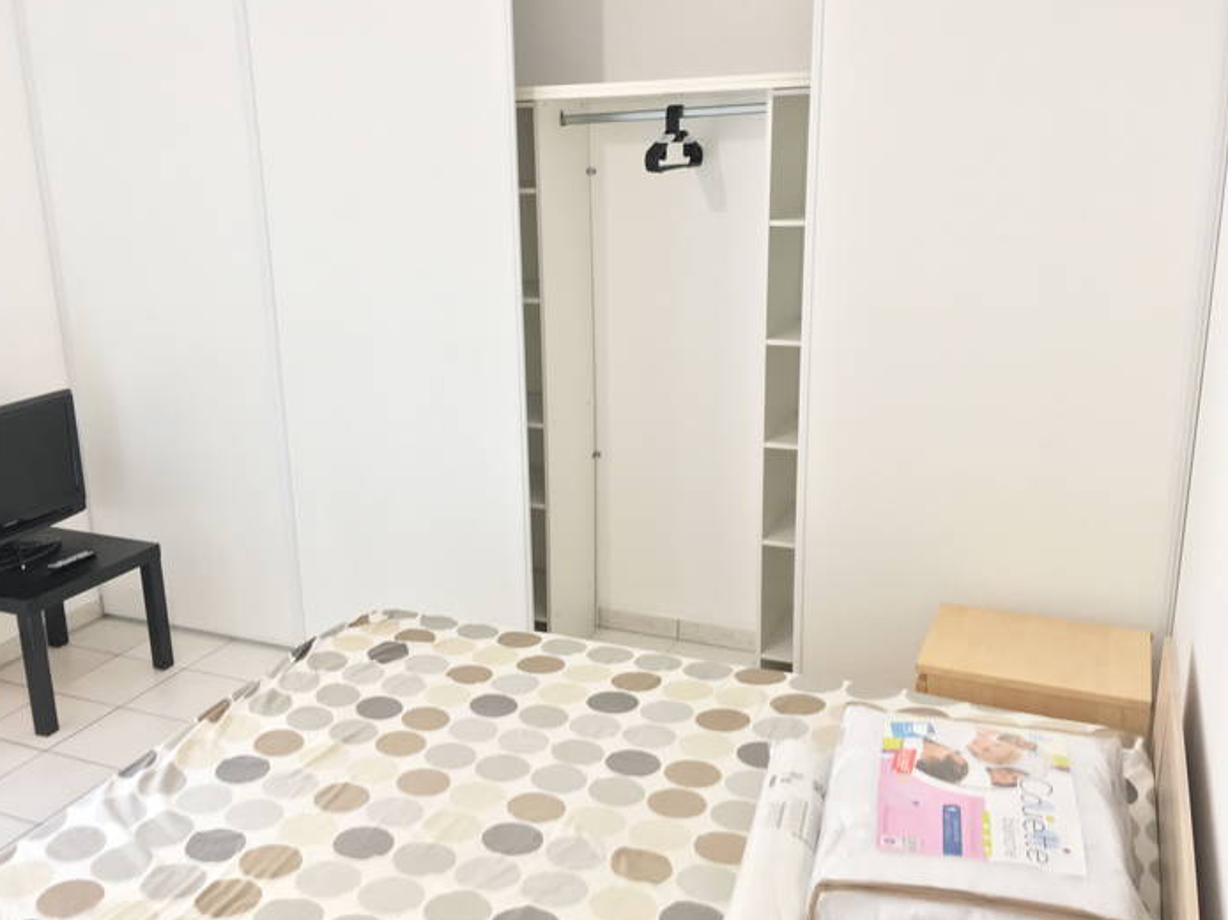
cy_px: 448
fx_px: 1170
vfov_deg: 42.9
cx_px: 534
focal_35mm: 33
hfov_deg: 55.2
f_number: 2.2
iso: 50
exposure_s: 1/33
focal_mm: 4.15
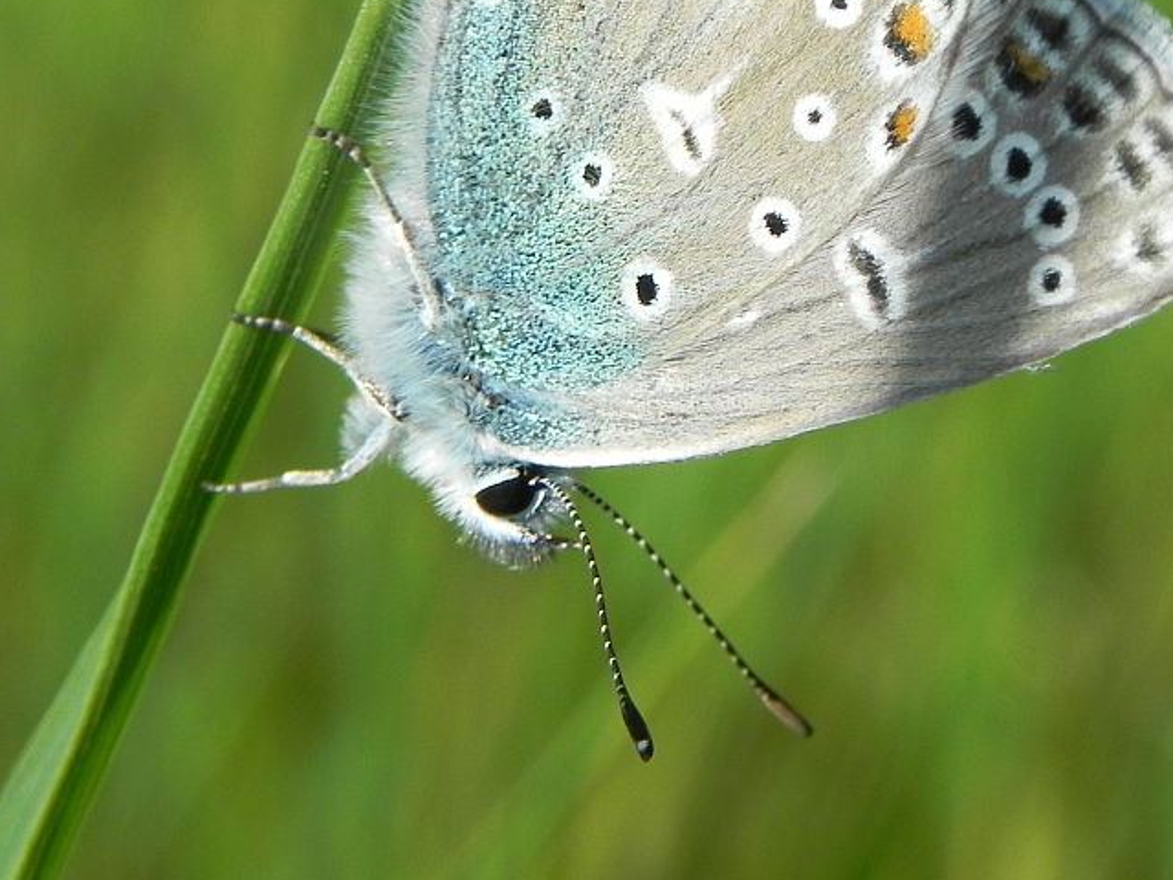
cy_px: 358
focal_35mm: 168
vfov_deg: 8.8
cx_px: 742
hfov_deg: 11.8
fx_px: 5693
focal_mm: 18.8
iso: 160
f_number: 6.3
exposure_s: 1/547
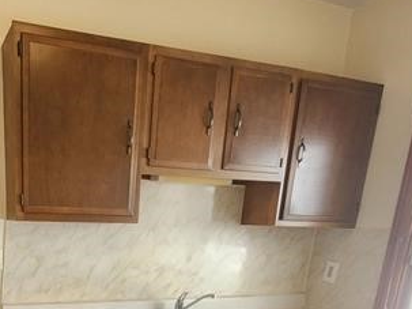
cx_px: 83
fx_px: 393
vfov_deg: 35.5
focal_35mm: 33
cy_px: 354
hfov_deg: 51.9
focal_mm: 2.2
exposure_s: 1/60
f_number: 2.2
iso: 320
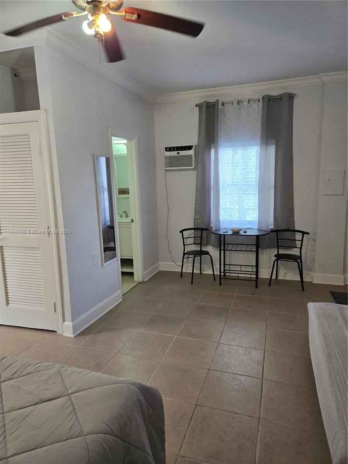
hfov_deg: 58.9
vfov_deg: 73.9
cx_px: 174
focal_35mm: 23
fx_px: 308
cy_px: 232
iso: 160
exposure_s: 1/120
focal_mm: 5.4
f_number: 1.8
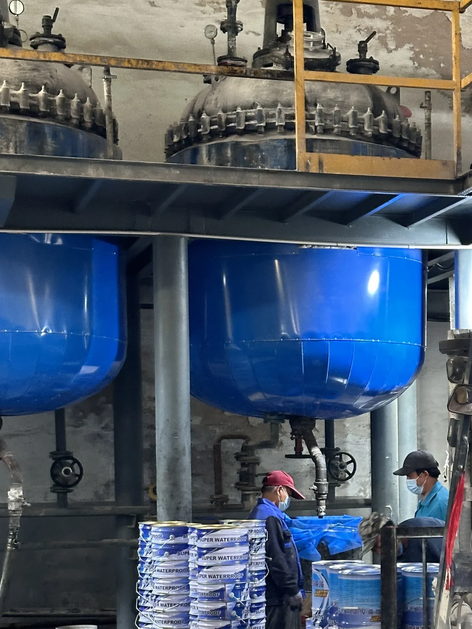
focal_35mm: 81
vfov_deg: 23.8
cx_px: 328
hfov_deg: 18.1
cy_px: 481
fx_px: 1472
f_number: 1.78
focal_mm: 6.86
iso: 320
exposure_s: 1/40
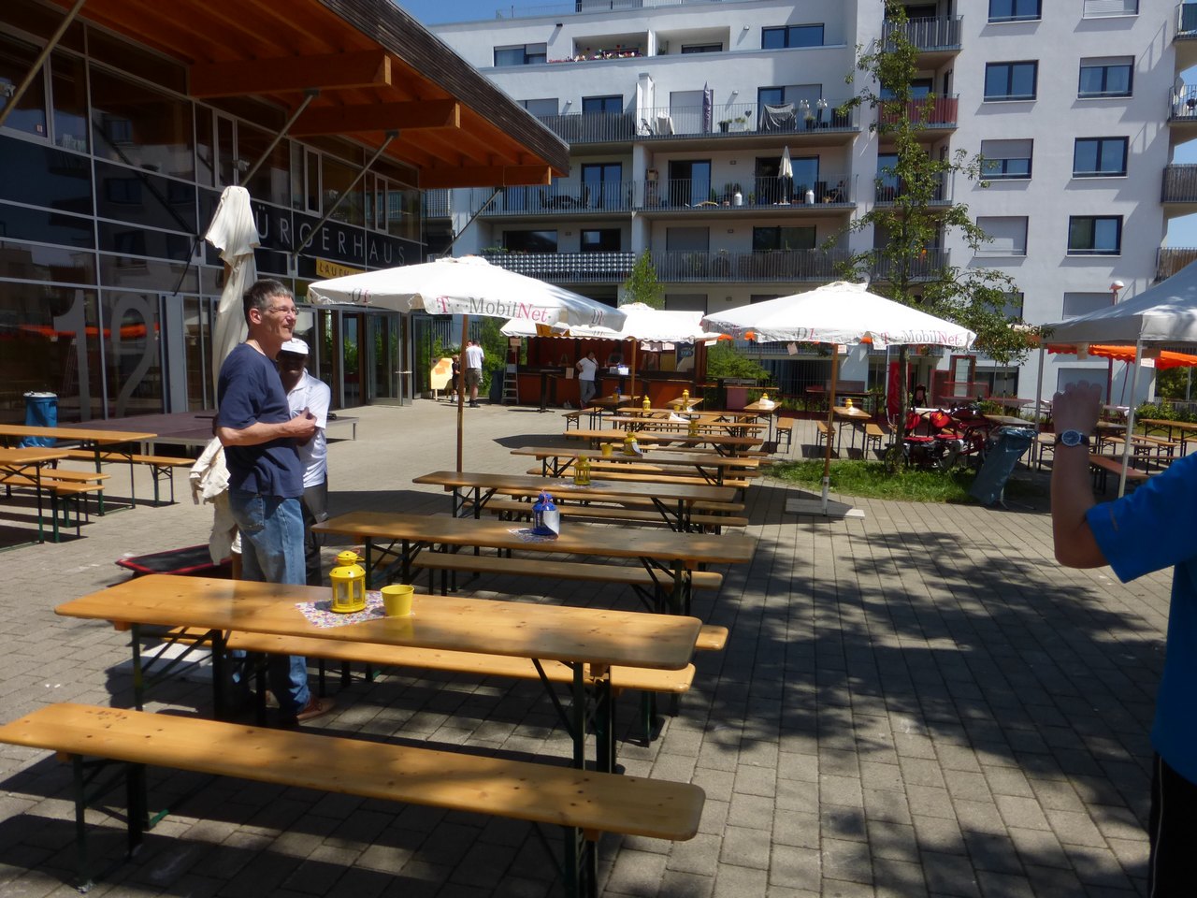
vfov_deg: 56.8
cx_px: 598
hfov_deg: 71.6
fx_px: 830
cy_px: 449
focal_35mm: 24
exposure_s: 1/1000
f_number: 4
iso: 100
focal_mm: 4.3
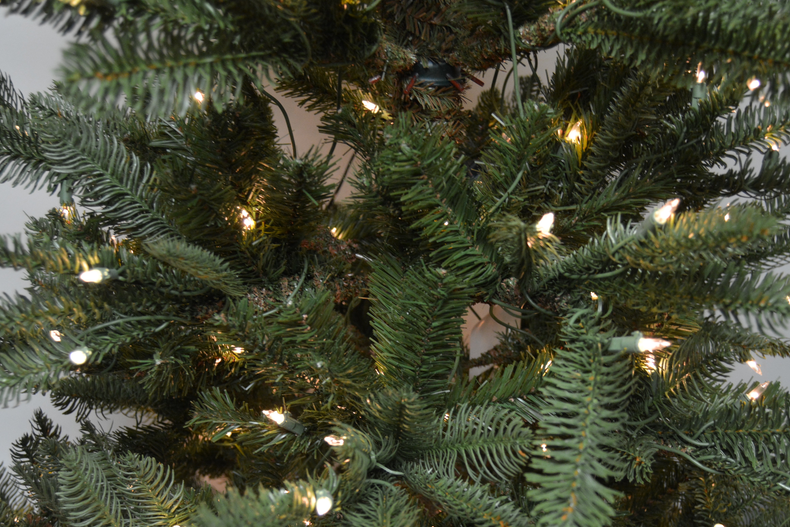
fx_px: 980
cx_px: 440
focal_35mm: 45
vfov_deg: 30.1
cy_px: 292
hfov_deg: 43.8
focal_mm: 23
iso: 800
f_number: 3.8
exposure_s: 1/50
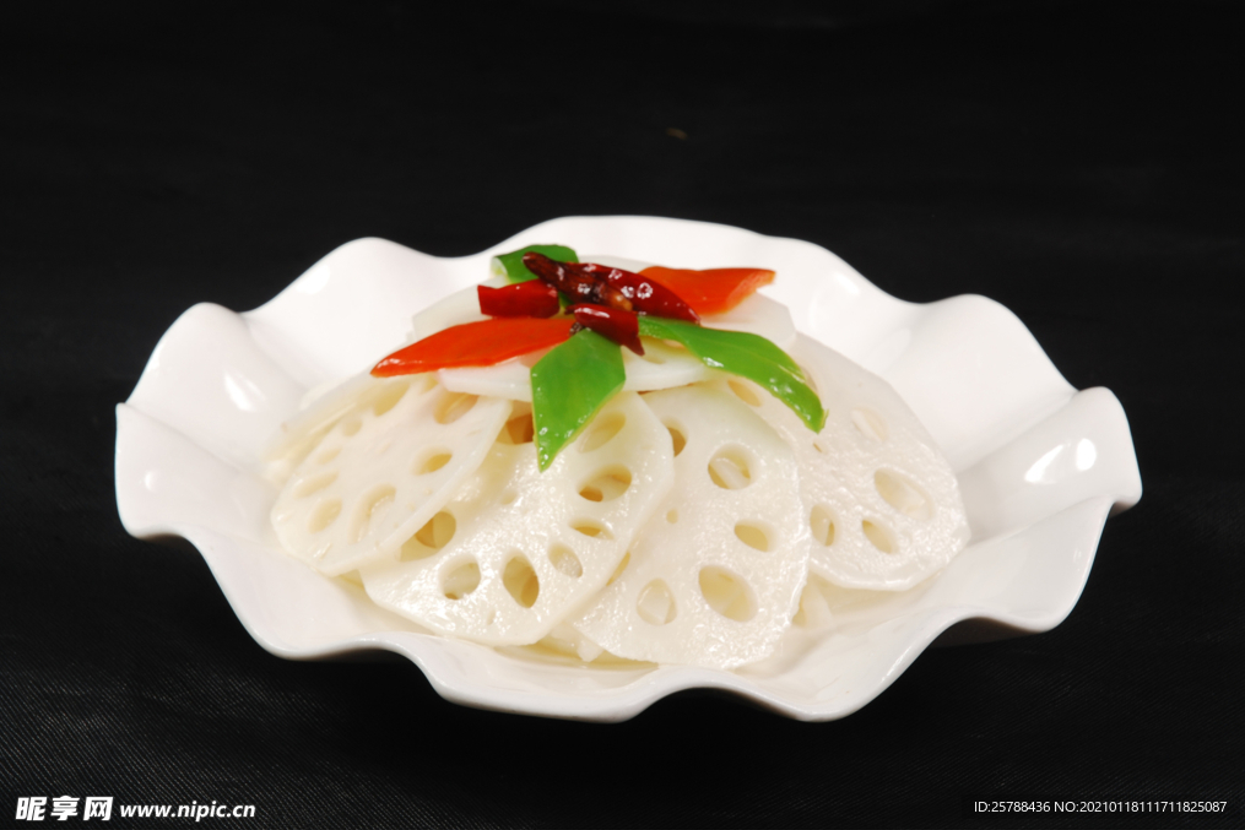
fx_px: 3666
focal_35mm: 106
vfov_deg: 12.9
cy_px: 411
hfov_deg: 19.3
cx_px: 624
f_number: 14
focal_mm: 70
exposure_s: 1/125
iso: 100
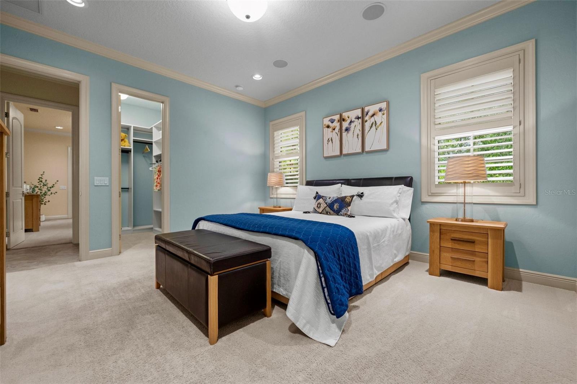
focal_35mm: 14
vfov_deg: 81.2
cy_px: 192
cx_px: 288
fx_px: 224
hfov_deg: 104.2
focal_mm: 14
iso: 1600
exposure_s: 1/13
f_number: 8
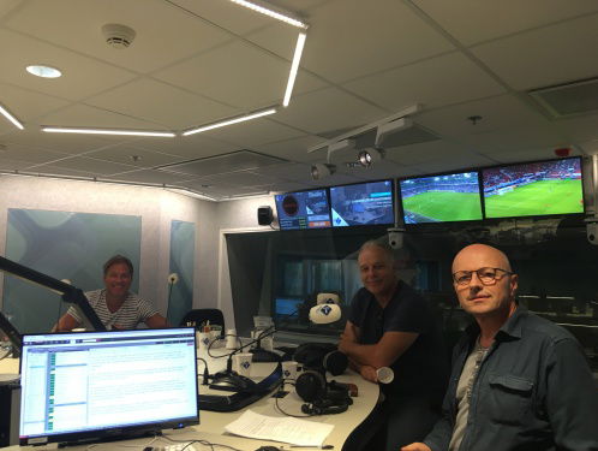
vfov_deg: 48.3
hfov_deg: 61.6
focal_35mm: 29
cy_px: 226
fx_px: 502
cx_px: 299
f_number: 2.2
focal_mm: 4.15
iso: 64
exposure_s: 1/33
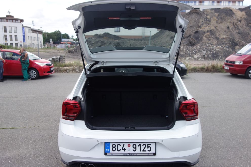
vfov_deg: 44.9
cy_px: 83
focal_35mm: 29
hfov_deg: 63.7
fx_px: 202
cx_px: 126
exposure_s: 1/1250
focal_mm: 10.4
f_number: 2
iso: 125
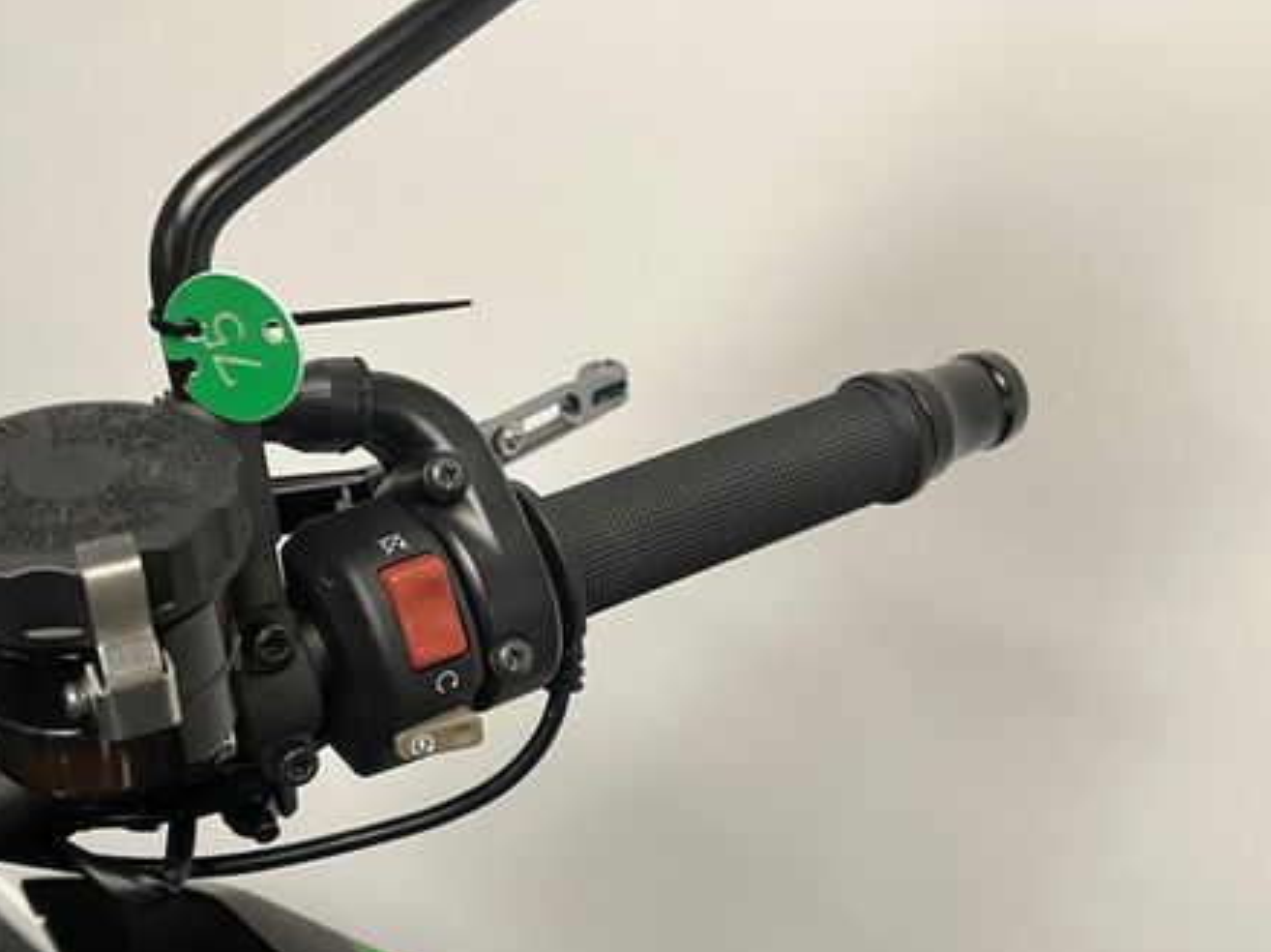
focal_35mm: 38
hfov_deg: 48.4
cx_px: 447
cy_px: 554
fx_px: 1394
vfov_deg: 37.6
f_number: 1.6
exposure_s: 1/50
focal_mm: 5.1
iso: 80
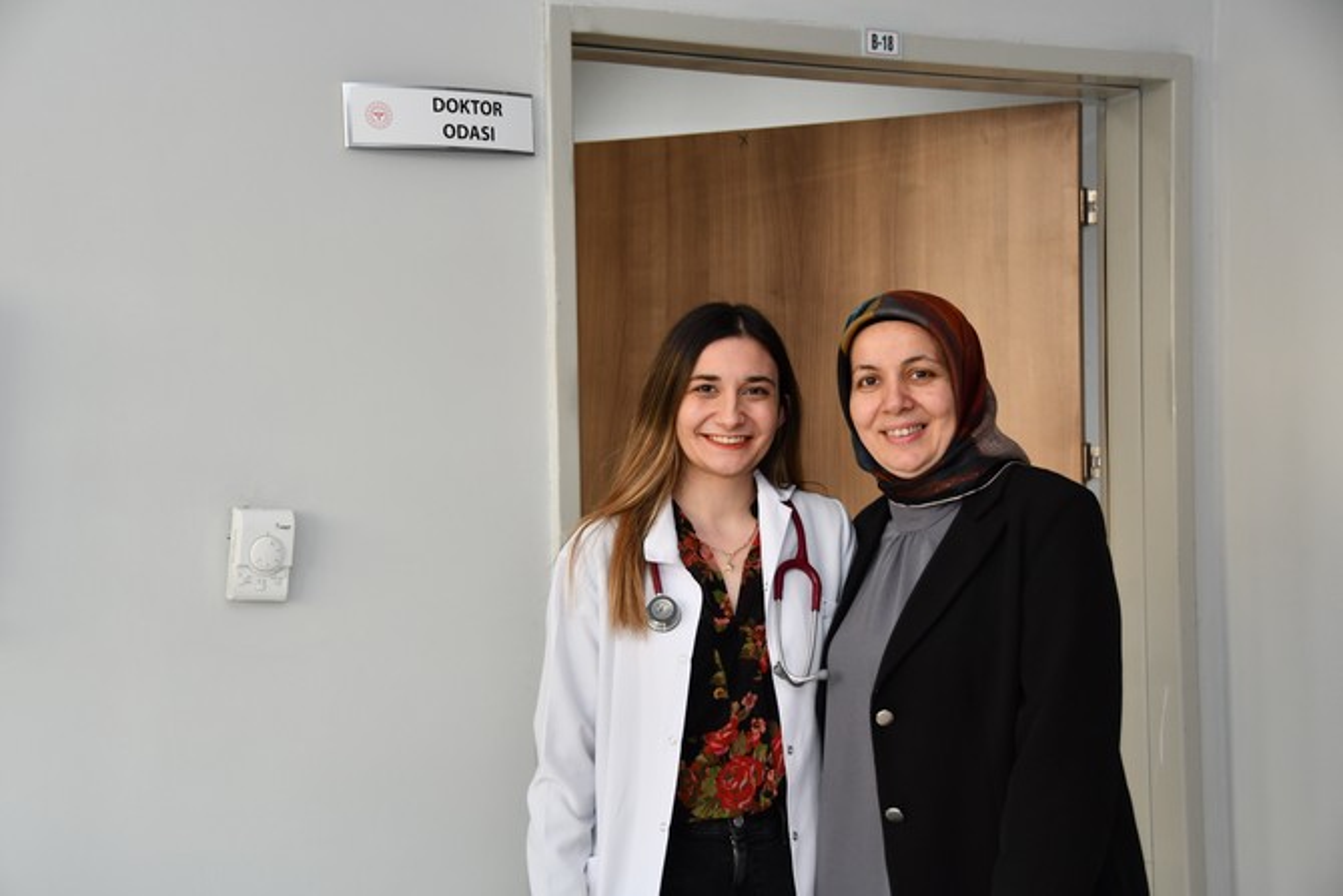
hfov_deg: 31.9
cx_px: 672
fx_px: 2351
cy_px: 448
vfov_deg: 21.6
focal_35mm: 63
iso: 500
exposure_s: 1/60
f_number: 4.5
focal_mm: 42
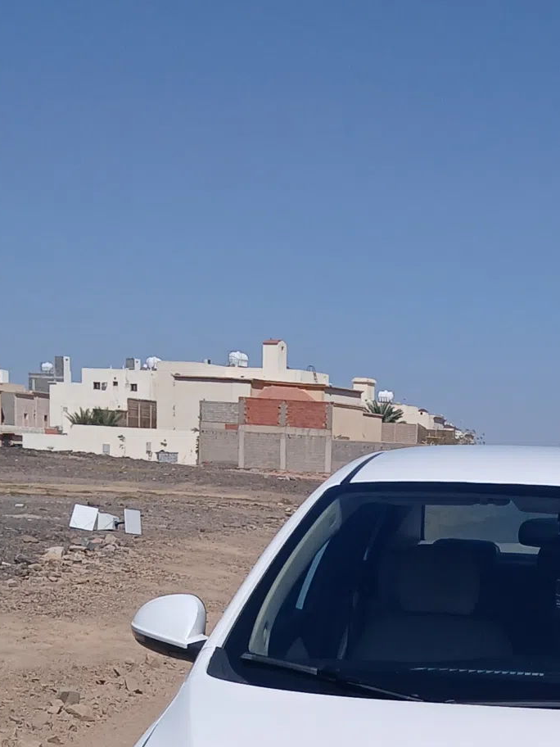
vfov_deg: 23.6
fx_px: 1639
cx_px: 493
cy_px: 876
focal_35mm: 76
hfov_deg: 19.1
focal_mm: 3.98
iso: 20
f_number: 1.8
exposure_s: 1/1706
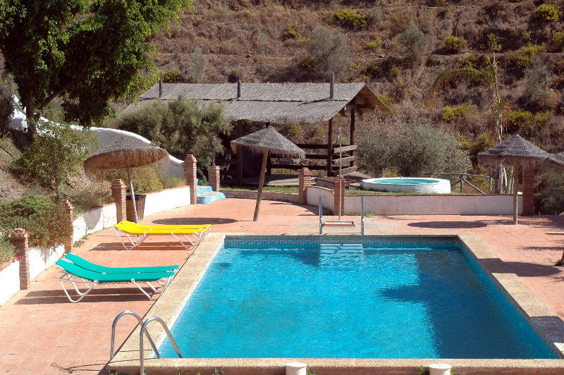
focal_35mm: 78
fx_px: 1221
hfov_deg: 26.0
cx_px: 282
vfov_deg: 17.5
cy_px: 188
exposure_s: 1/40
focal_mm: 52
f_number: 16
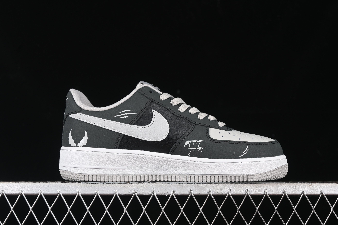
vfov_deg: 18.2
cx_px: 169
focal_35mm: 75
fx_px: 704
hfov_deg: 27.0
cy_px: 112
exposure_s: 1/60
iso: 160
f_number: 6.3
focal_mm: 50
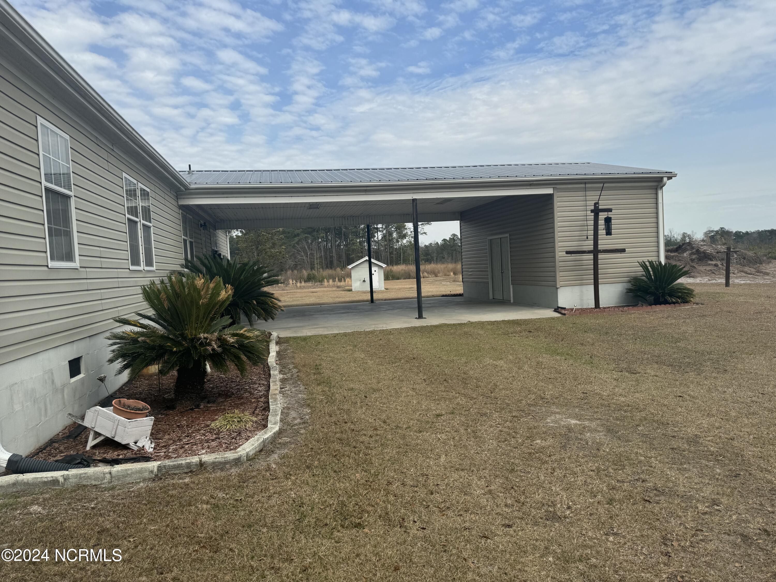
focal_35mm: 24
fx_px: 538
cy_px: 291
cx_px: 388
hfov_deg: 71.6
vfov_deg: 56.8
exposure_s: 1/4310
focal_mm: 6.86
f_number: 1.78
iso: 80
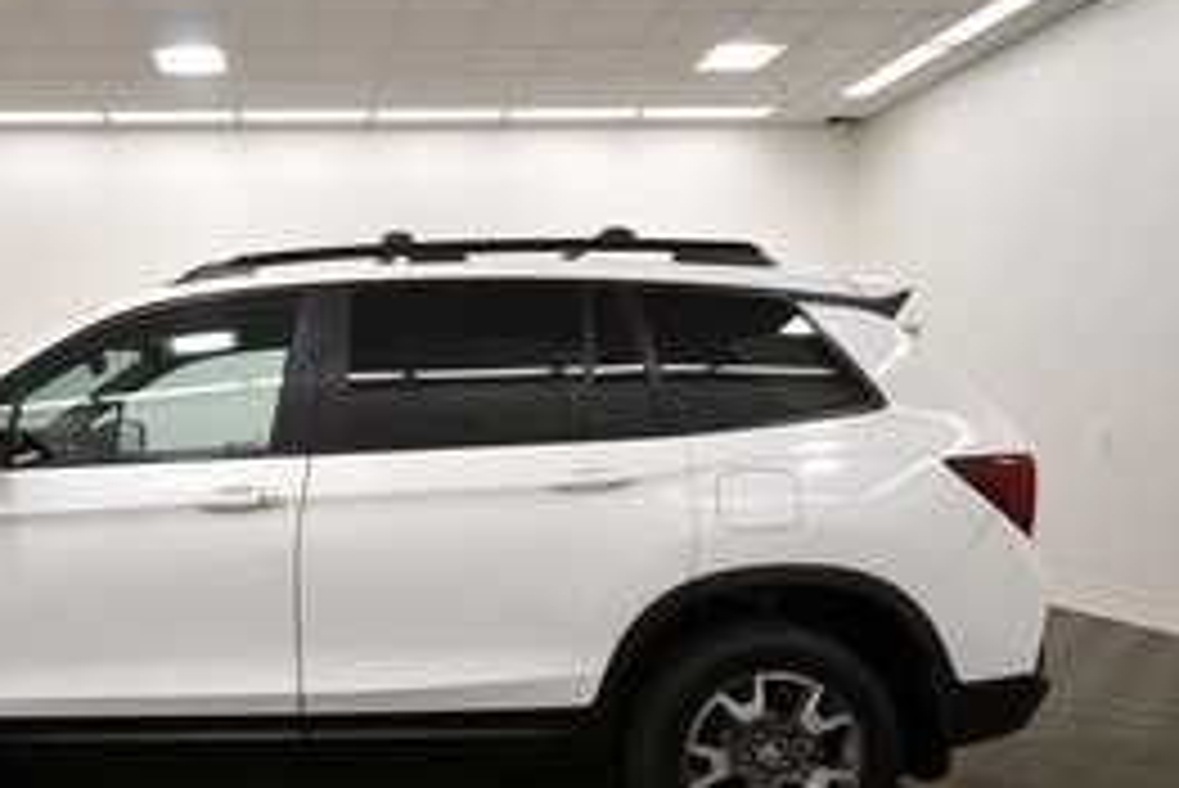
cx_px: 284
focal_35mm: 29
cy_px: 538
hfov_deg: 59.9
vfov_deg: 44.2
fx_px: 950
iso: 640
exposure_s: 1/250
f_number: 5
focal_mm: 13
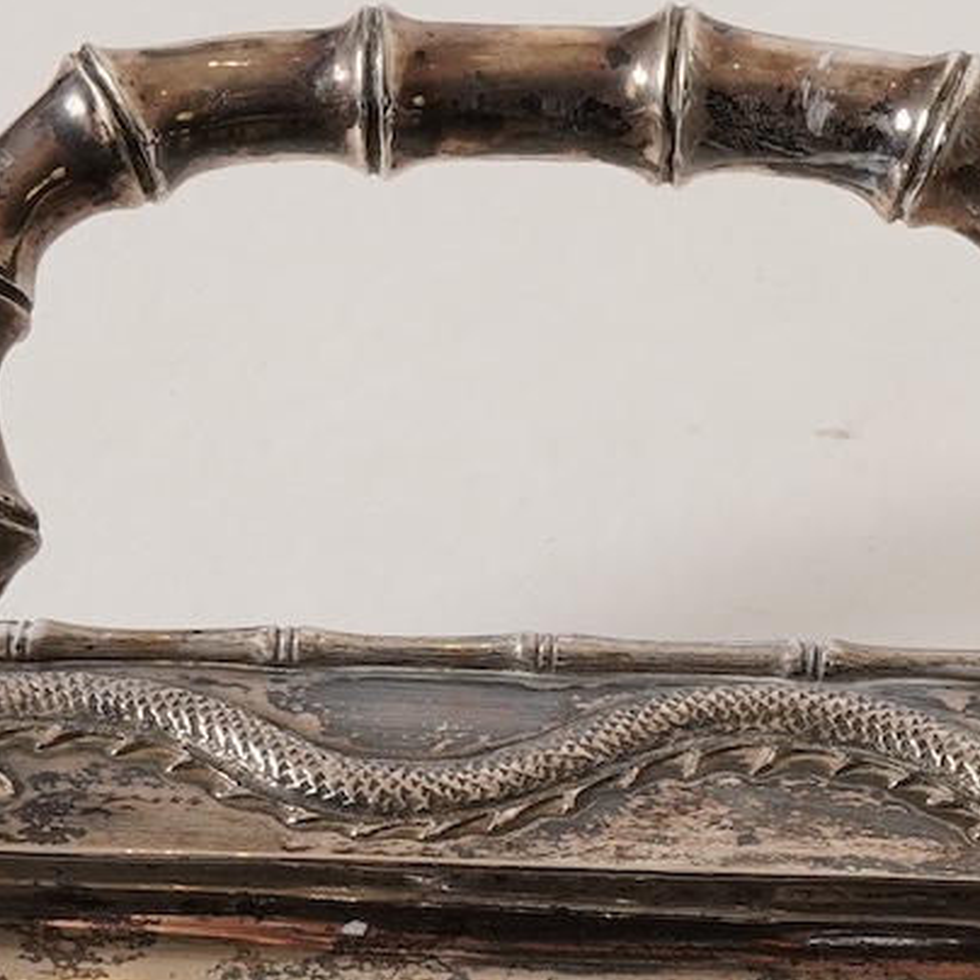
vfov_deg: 11.7
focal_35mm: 149
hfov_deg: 11.7
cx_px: 429
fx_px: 4772
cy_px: 839
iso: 400
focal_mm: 30
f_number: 22
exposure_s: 1/125
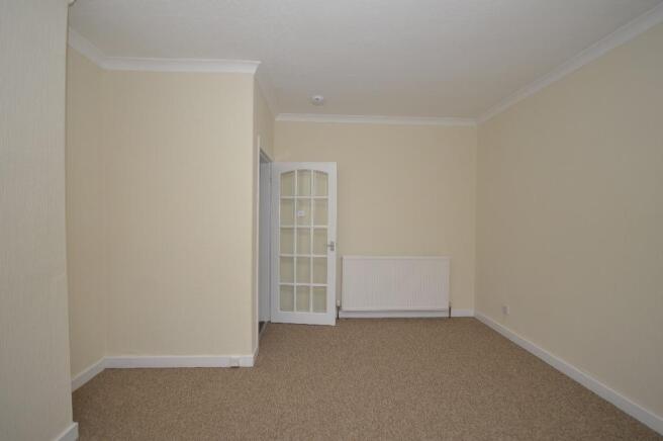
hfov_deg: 100.4
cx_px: 332
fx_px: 276
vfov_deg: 77.2
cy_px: 220
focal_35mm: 15
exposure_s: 1/60
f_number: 4
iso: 100
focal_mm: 10
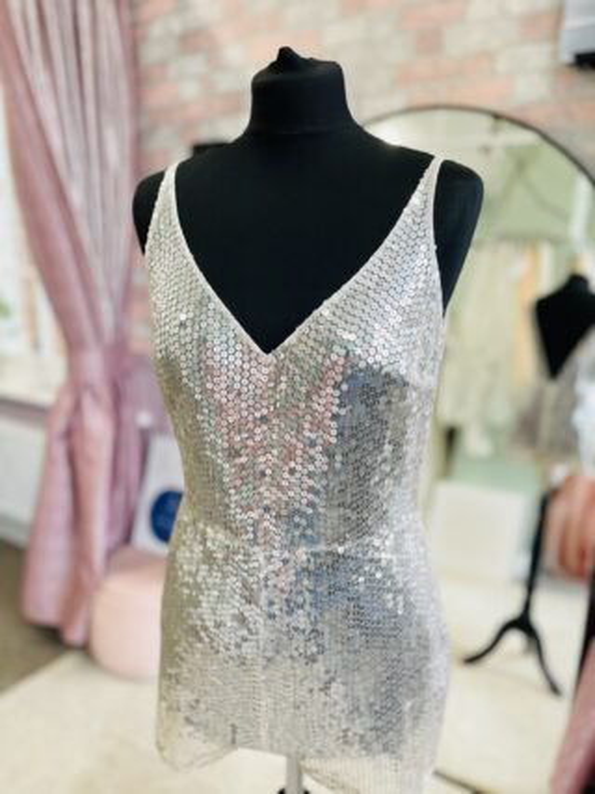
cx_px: 298
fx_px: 596
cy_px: 397
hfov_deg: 53.0
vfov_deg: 67.3
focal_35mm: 26
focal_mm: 5.1
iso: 100
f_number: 1.6
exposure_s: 1/121
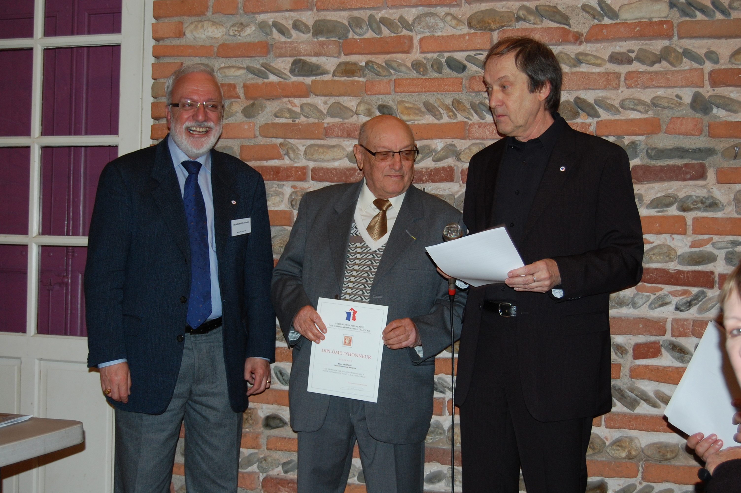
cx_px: 370
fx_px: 1080
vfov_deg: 25.7
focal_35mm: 52
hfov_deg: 37.9
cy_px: 246
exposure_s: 1/60
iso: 400
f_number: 4.8
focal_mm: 35
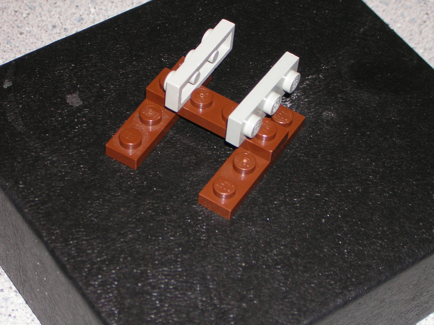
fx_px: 1354
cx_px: 217
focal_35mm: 108
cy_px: 162
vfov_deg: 13.7
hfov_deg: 18.2
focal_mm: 14.1
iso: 50
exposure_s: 1/60.1
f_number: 4.7
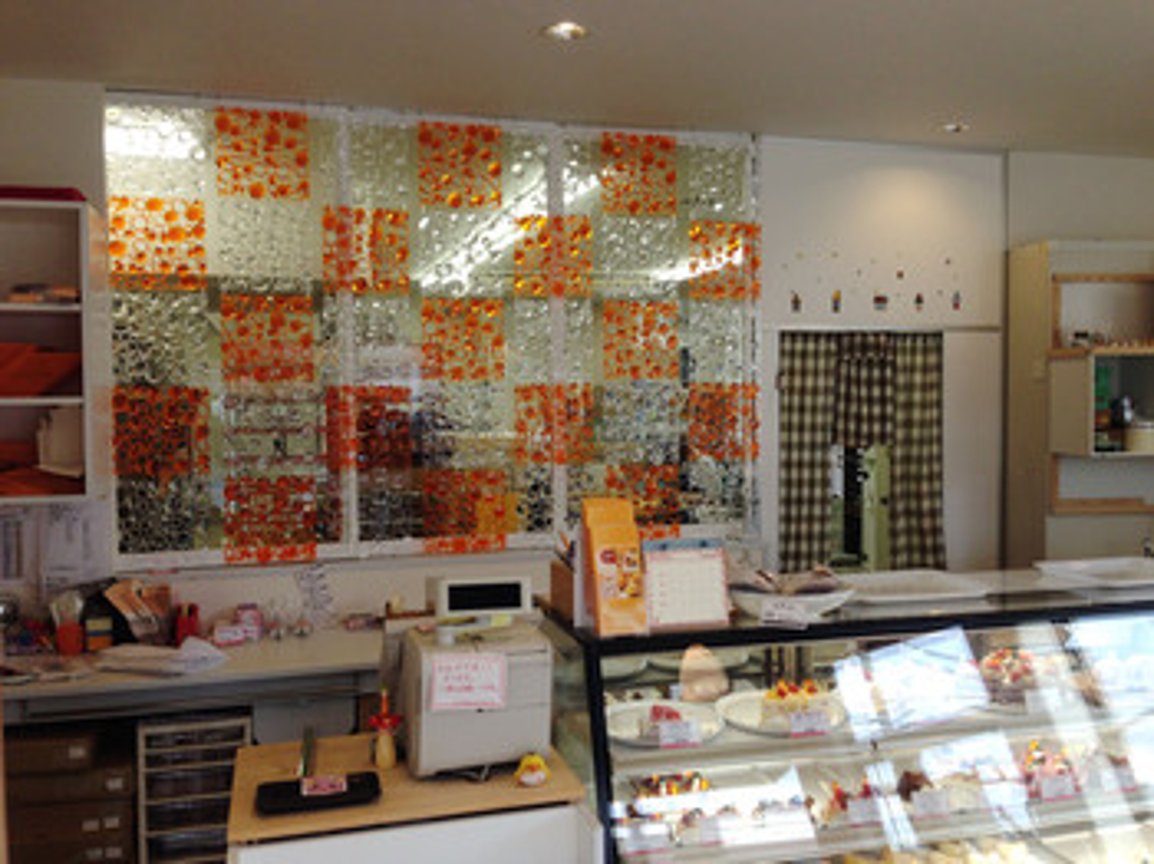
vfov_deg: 42.9
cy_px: 432
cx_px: 577
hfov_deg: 55.4
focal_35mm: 33
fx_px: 1099
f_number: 2.4
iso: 80
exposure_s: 1/120
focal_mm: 4.12
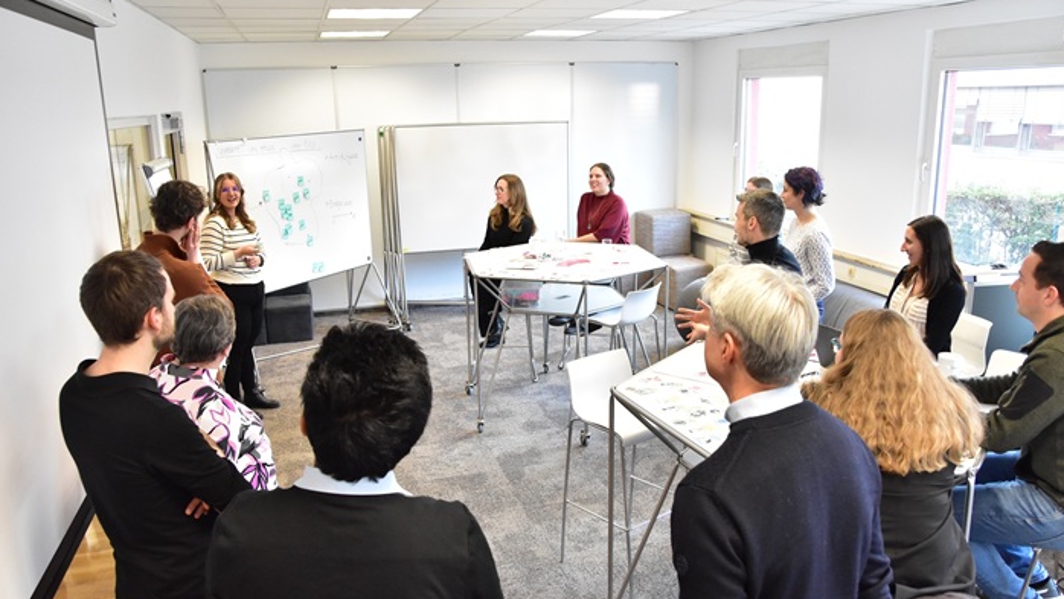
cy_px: 296
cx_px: 544
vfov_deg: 42.2
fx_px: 777
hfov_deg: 68.8
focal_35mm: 28
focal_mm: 17
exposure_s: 1/80
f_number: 4
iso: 2500
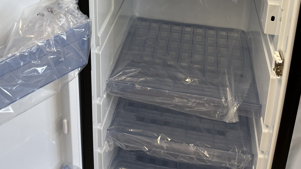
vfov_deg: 22.8
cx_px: 132
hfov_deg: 45.4
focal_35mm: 45
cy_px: -67
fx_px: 359
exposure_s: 1/100
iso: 64
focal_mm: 5.1
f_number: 1.6
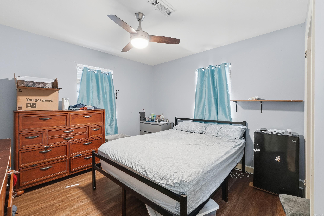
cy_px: 108
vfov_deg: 77.3
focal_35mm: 15
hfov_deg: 100.4
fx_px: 135
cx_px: 162
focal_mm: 10
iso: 250
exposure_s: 1/8
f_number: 9
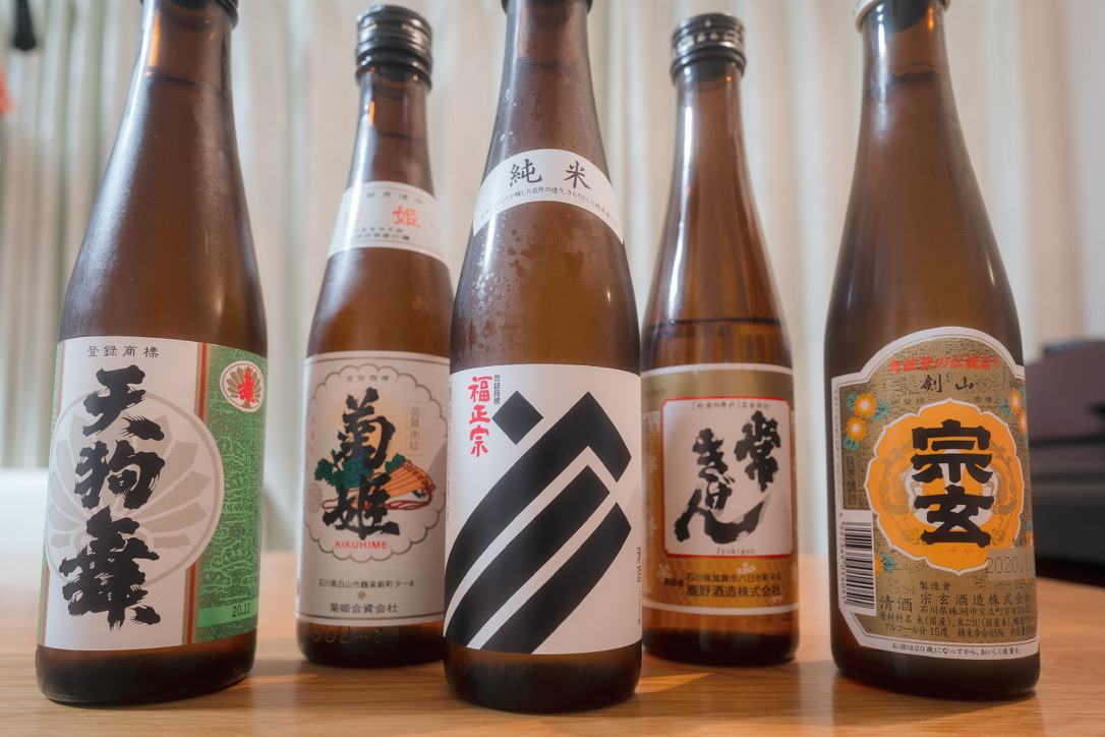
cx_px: 552
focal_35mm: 20
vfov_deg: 61.9
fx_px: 614
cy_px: 368
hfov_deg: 84.0
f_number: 5
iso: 400
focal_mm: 20
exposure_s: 1/4
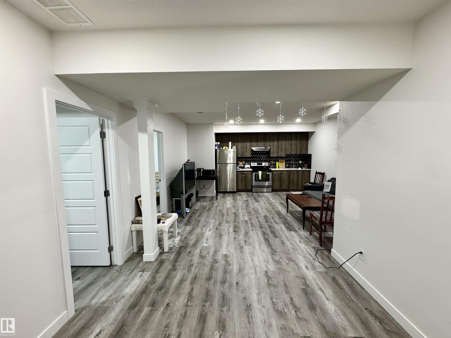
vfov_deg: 85.7
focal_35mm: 14
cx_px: 226
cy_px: 169
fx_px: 182
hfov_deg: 102.1
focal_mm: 2.22
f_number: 2.2
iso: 320
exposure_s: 1/60
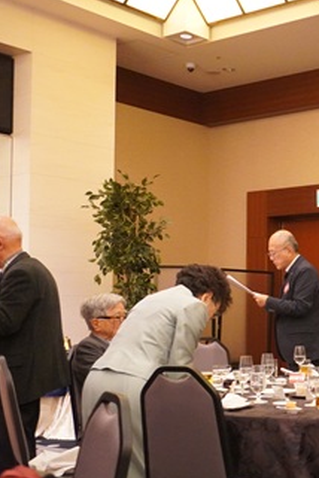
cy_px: 281
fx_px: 783
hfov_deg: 21.3
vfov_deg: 33.9
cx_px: 388
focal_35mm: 59
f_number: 4
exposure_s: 1/160
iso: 5000
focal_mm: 21
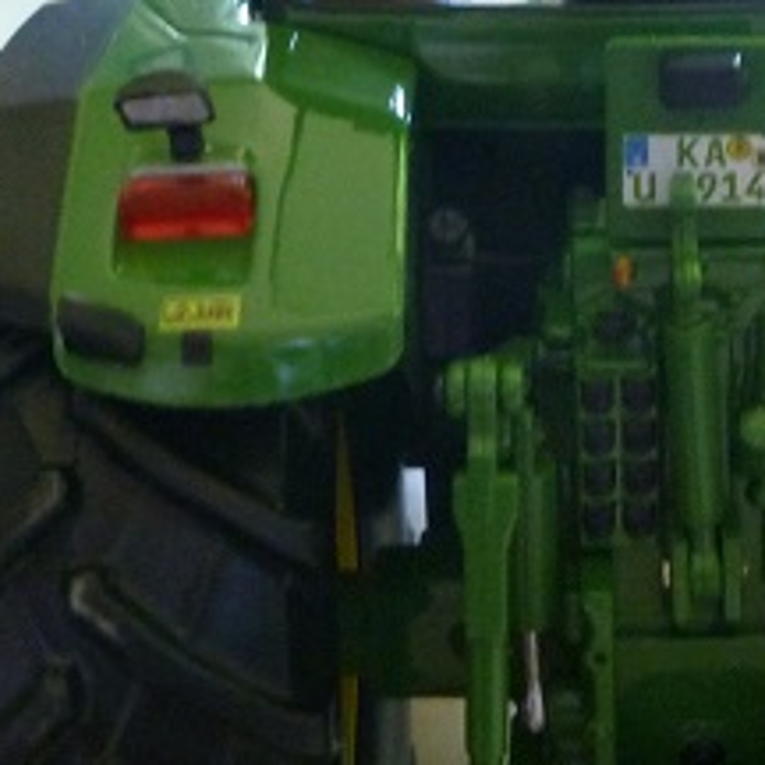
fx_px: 2375
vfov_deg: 18.3
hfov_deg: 18.0
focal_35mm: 95
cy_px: 298
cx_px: 669
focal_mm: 5.2
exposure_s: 1/15
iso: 400
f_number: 3.3
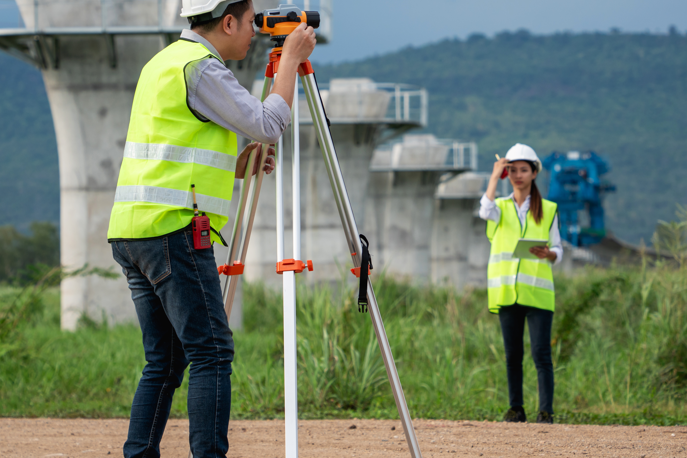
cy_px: 155
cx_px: 341
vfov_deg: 7.6
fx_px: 3454
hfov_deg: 11.4
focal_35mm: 181
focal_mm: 106
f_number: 4.5
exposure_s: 1/500
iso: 250
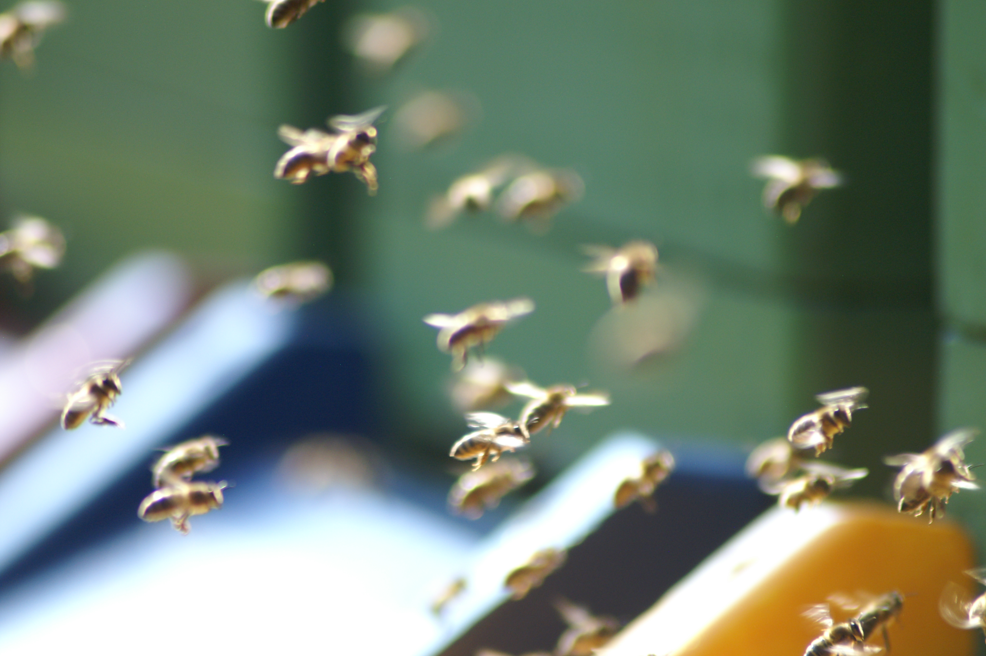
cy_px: 328
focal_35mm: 450
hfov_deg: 4.6
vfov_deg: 3.0
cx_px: 493
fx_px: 12314
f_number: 5.6
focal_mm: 300
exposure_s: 1/500
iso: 400
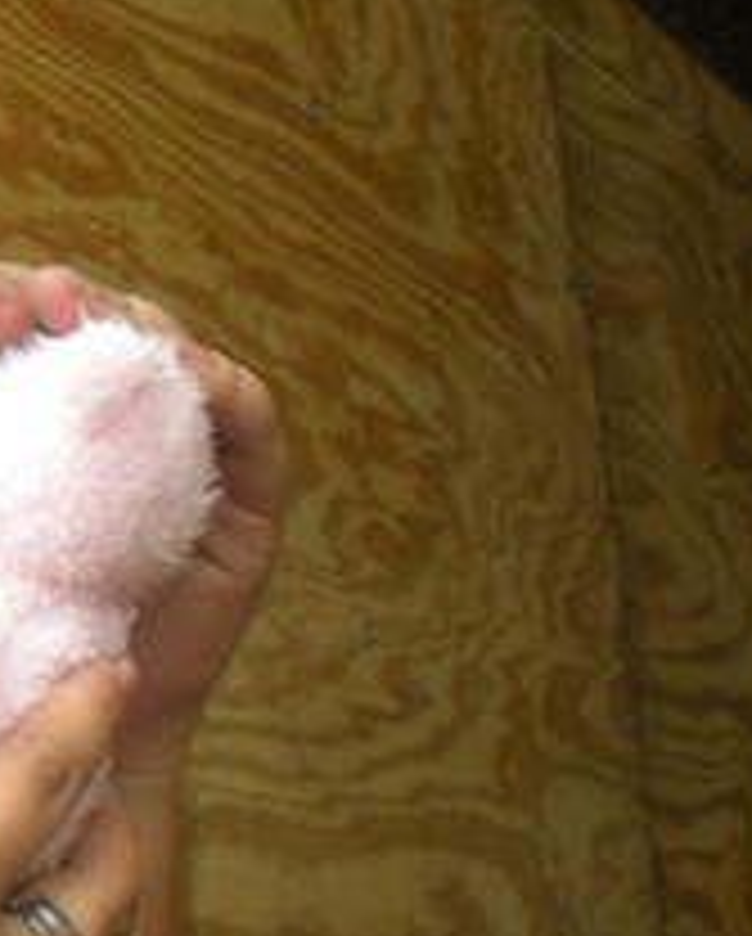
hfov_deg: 12.3
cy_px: 464
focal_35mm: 114
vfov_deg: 16.8
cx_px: -630
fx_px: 3165
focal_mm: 6.3
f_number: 3.1
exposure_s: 1/126
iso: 64
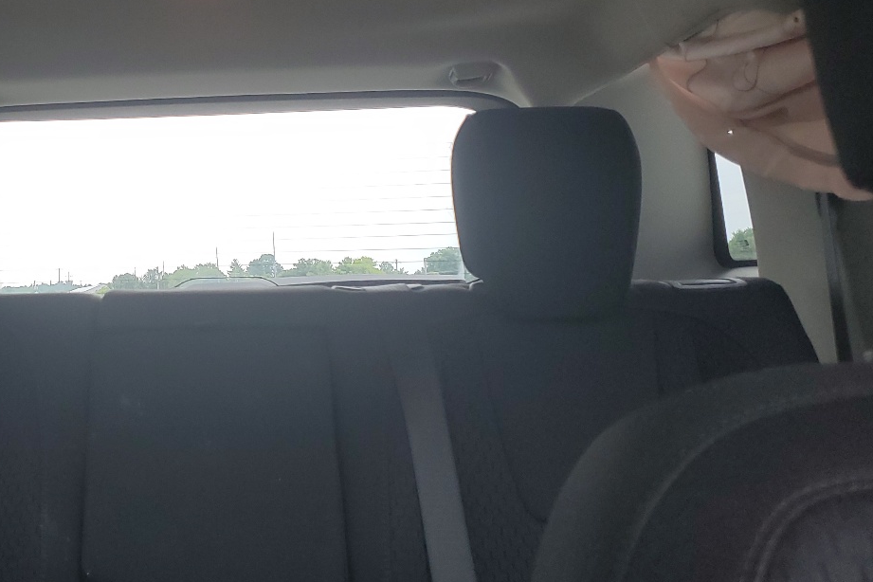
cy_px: 198
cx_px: 155
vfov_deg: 28.5
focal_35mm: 47
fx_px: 1140
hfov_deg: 39.9
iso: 59
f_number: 1.5
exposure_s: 1/120
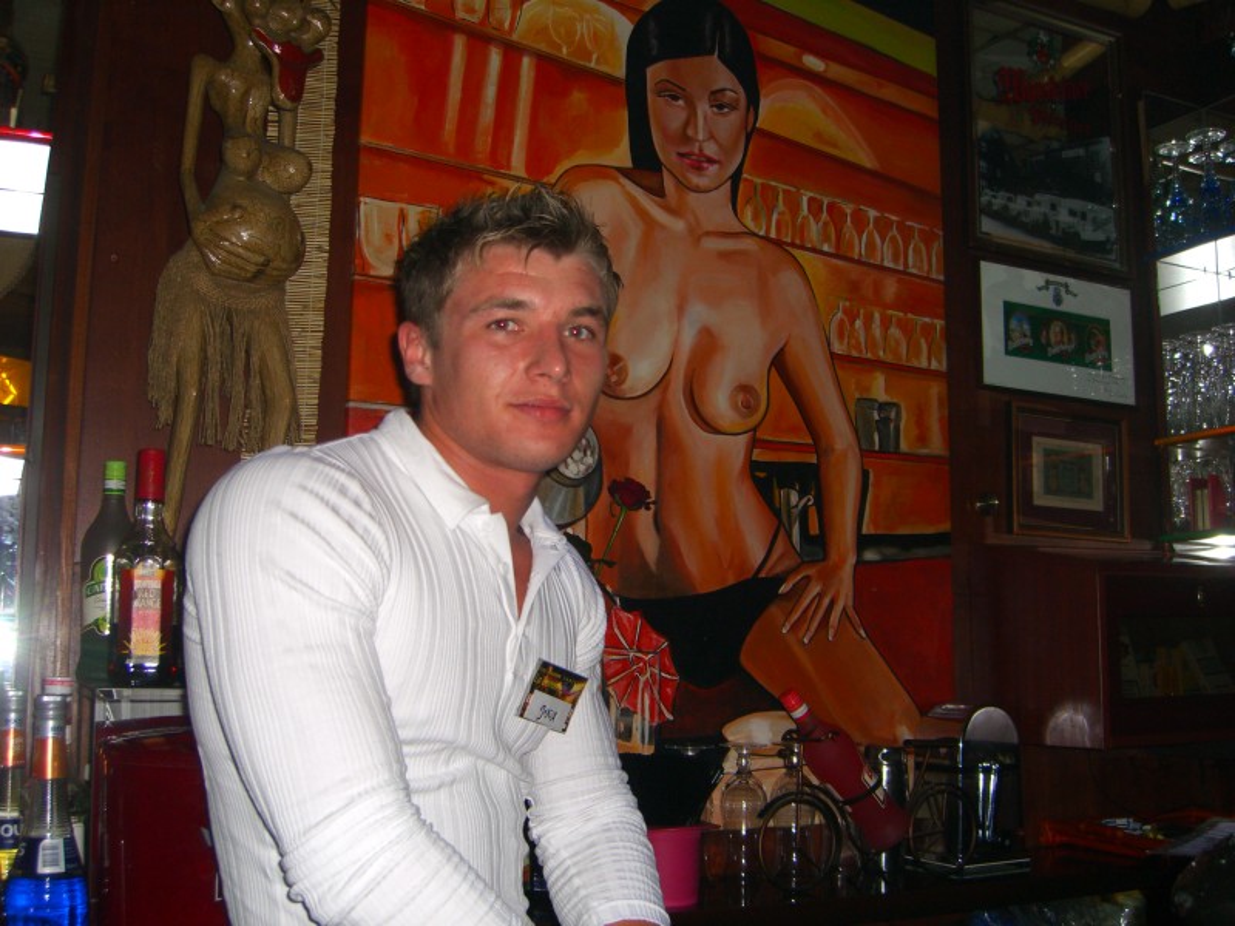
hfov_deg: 49.0
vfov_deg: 37.7
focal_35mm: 38
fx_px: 1356
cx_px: 618
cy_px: 463
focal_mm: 7.9
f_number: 2.8
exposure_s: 1/60
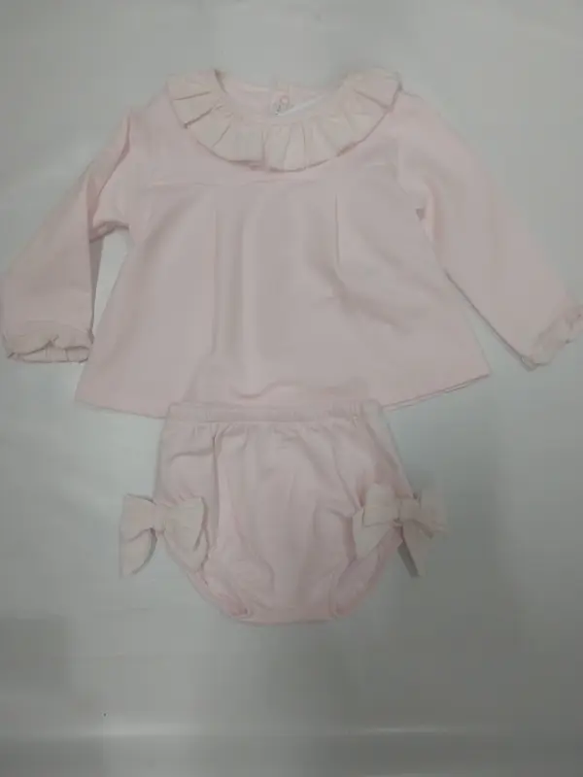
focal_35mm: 26
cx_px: 292
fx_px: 584
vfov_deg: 67.3
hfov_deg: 53.1
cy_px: 388
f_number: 1.8
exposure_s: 1/50
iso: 250
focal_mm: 4
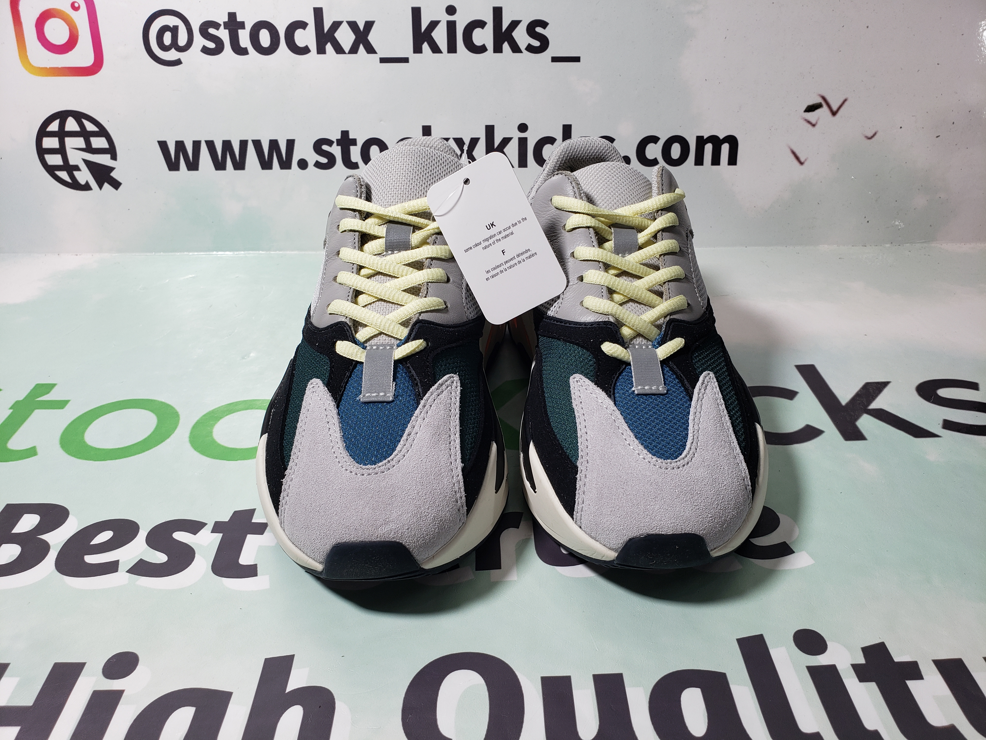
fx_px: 741
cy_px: 370
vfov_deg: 53.1
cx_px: 493
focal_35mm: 26
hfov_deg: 67.3
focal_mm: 4.3
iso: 50
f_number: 2.4
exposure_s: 1/188
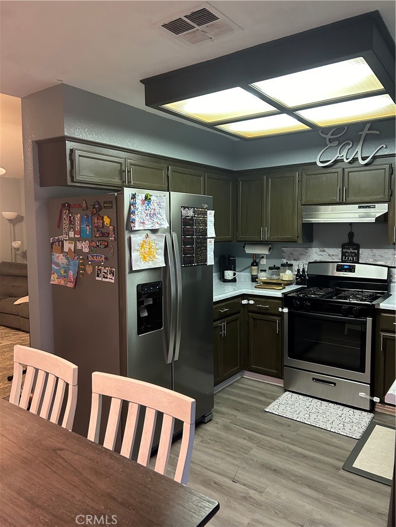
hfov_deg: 53.1
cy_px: 264
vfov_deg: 67.3
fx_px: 397
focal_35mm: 26
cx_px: 198
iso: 320
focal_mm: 5.7
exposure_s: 1/60
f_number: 1.5
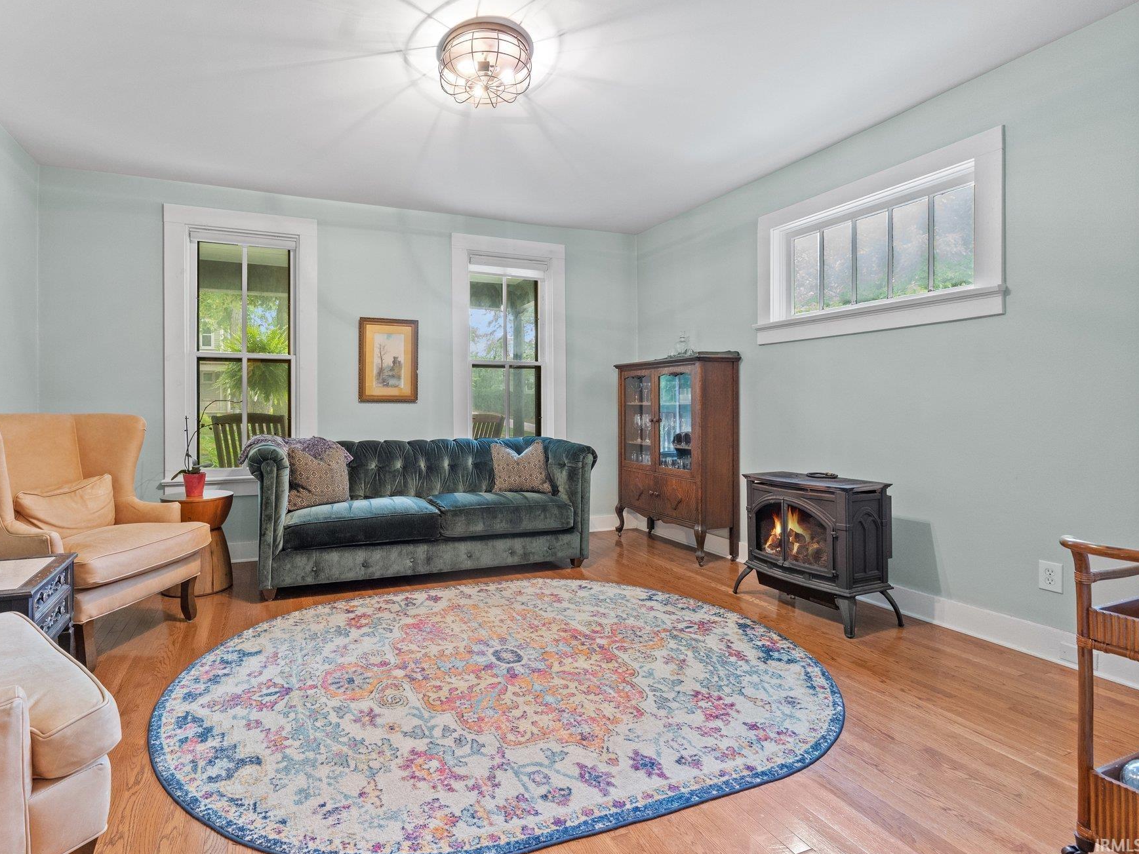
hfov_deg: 90.2
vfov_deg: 74.7
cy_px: 411
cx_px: 475
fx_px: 559
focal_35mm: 17
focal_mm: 10
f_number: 4
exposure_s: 1.6
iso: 800
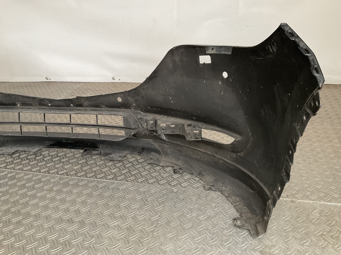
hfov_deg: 61.7
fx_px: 286
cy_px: 128
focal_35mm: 29
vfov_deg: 48.2
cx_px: 170
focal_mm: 3
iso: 64
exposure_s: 1/50
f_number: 1.8
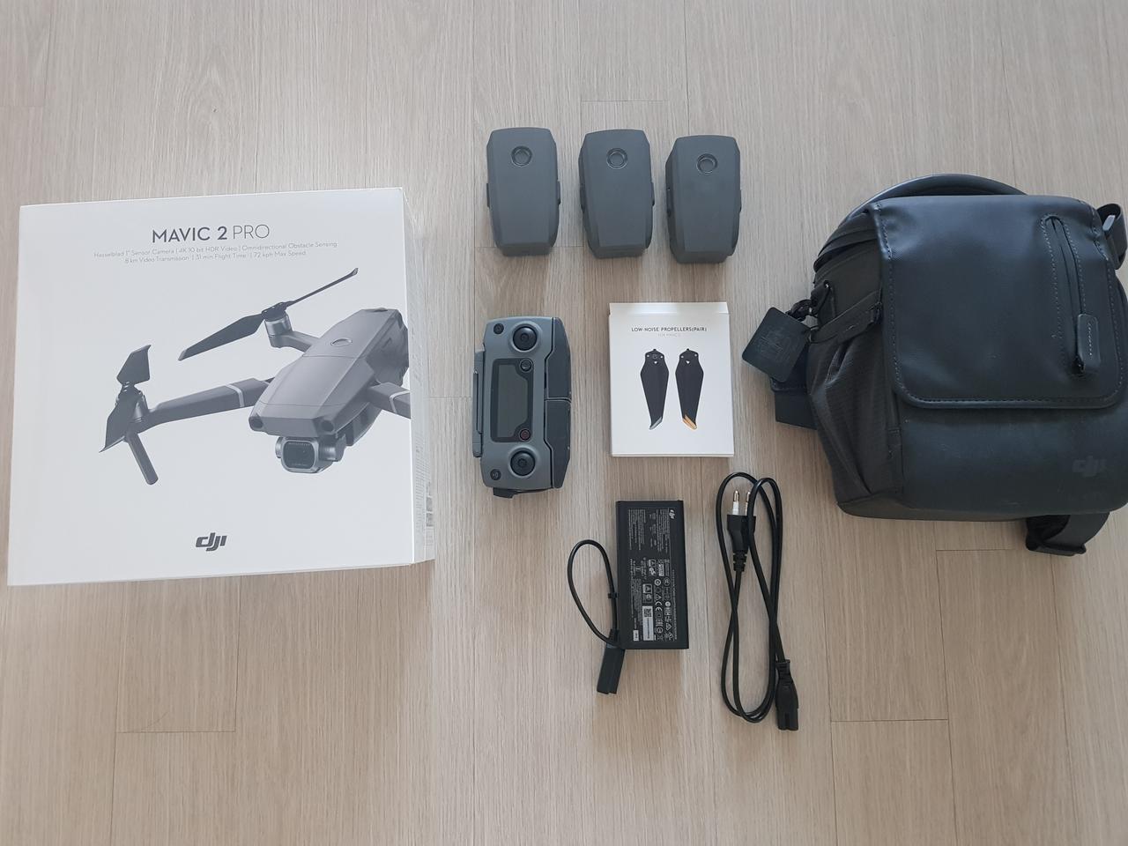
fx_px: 847
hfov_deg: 67.3
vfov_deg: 53.1
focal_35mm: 26
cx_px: 564
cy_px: 423
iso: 200
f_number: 1.7
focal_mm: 4.2
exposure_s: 1/25
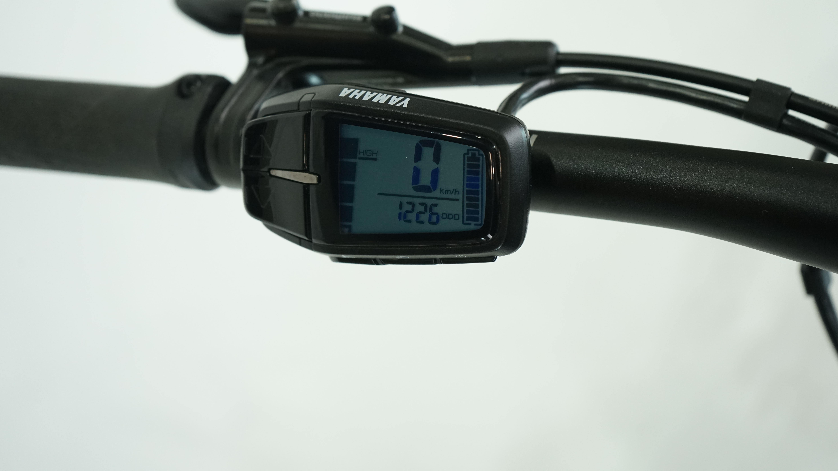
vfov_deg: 23.5
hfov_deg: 40.6
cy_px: 192
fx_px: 1133
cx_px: 419
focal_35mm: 51
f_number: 5.6
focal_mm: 48
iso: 1600
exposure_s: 1/200
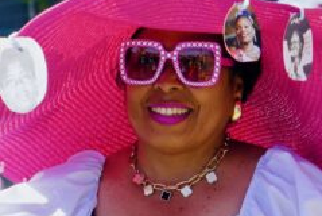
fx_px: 3949
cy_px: 184
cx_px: -217
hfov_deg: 4.6
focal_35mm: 441
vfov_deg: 3.1
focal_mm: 103
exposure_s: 1/160
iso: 100
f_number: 7.1
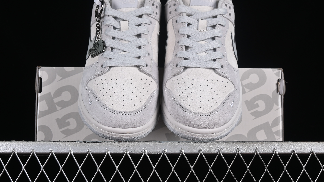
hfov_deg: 26.9
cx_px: 162
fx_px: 679
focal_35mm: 79
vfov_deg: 15.3
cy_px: 75
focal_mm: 50
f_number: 8
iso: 160
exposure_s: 1/80
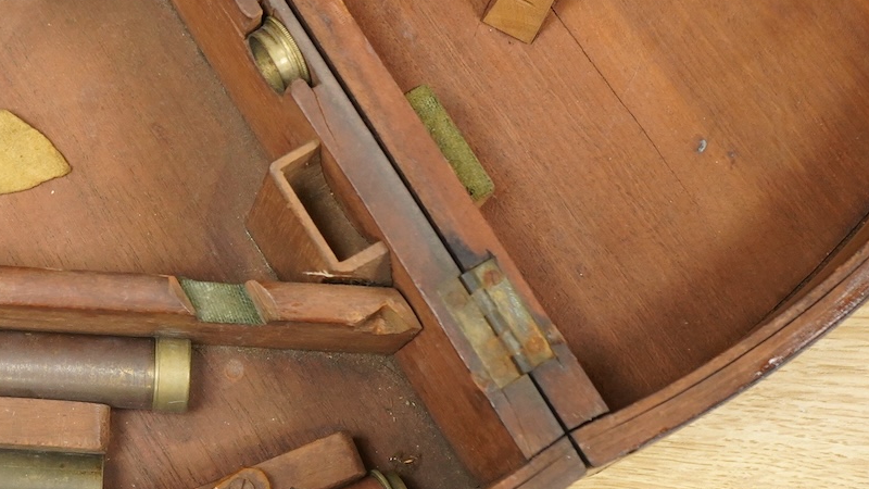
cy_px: 187
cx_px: 24
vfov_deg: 13.4
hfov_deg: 22.8
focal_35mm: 90
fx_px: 2074
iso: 4000
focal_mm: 40
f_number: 5.6
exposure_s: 1/125
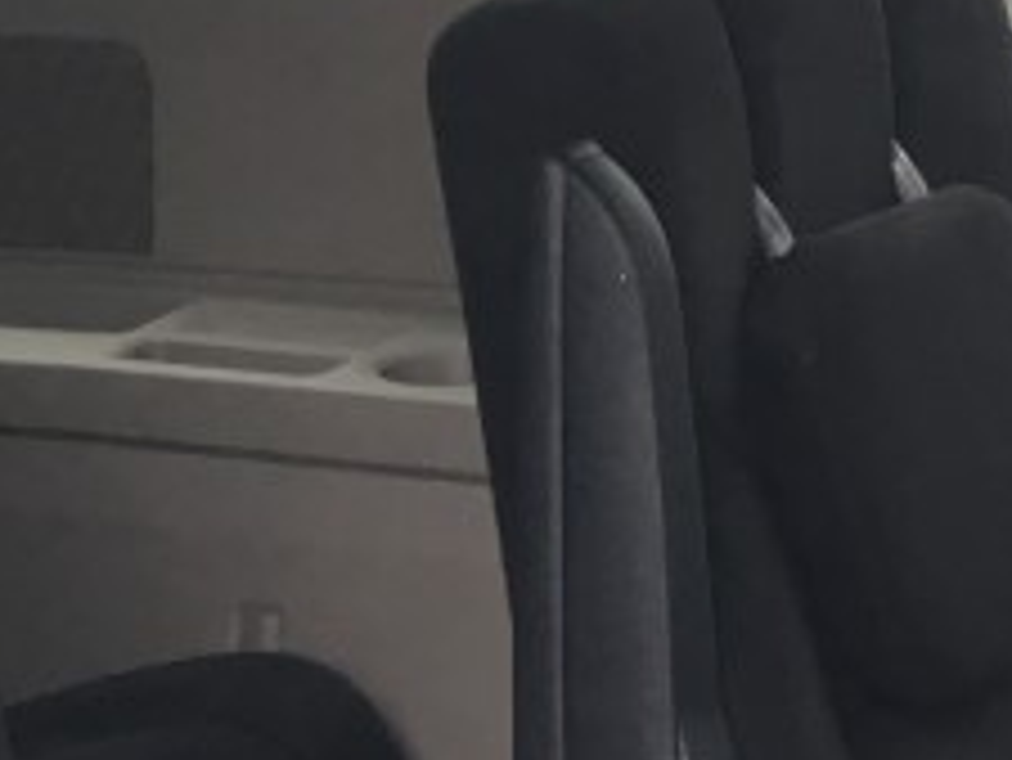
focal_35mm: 132
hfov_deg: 14.9
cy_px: 670
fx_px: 3861
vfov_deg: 11.2
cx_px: 279
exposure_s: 1/30
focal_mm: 4.15
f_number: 2.2
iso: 64
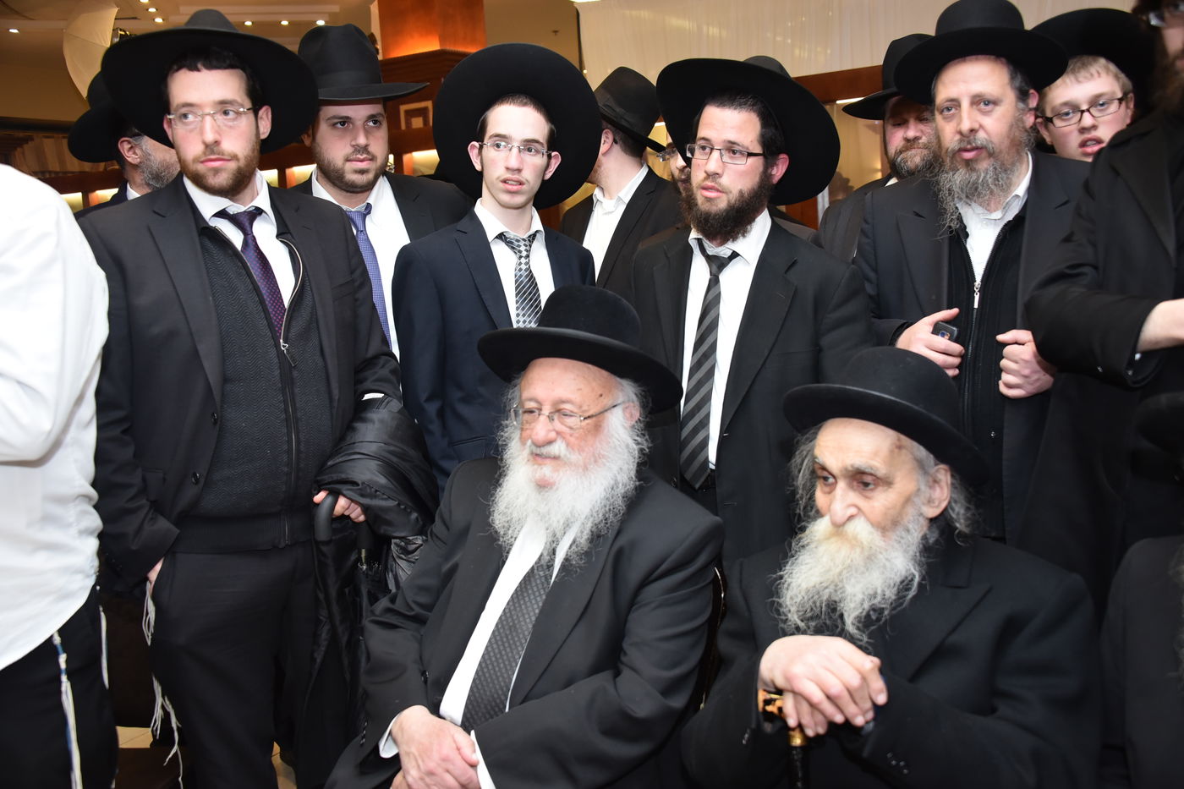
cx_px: 592
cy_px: 394
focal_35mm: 36
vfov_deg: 36.9
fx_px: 1184
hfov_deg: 53.1
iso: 2000
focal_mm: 36
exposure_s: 1/125
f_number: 5
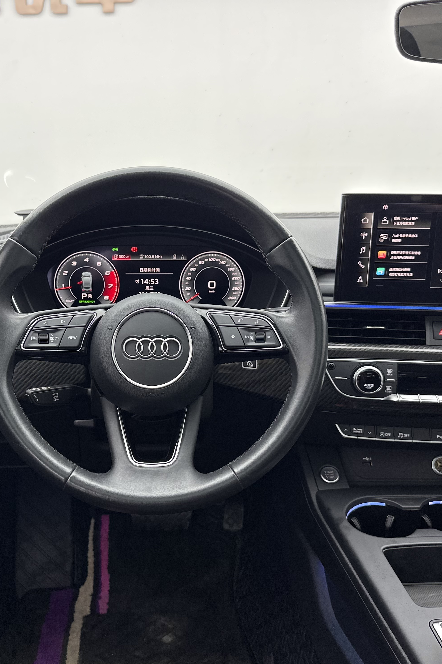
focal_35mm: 34
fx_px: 626
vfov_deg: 55.8
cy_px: 339
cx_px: 153
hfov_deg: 38.5
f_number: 1.78
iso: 100
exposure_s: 1/100
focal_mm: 6.86
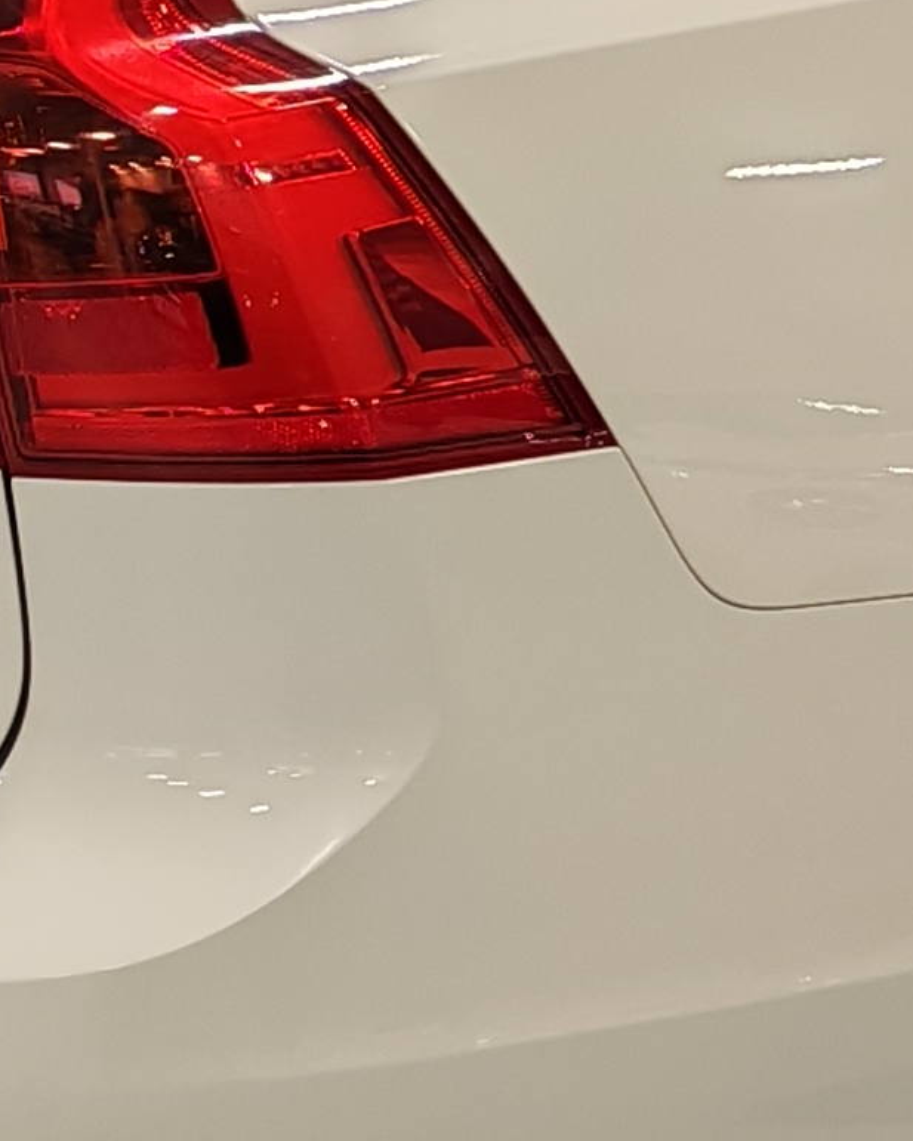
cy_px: 431
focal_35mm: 166
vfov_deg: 11.6
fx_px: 5606
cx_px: 1006
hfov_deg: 9.2
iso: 244
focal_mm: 6.12
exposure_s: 1/100
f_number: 1.9
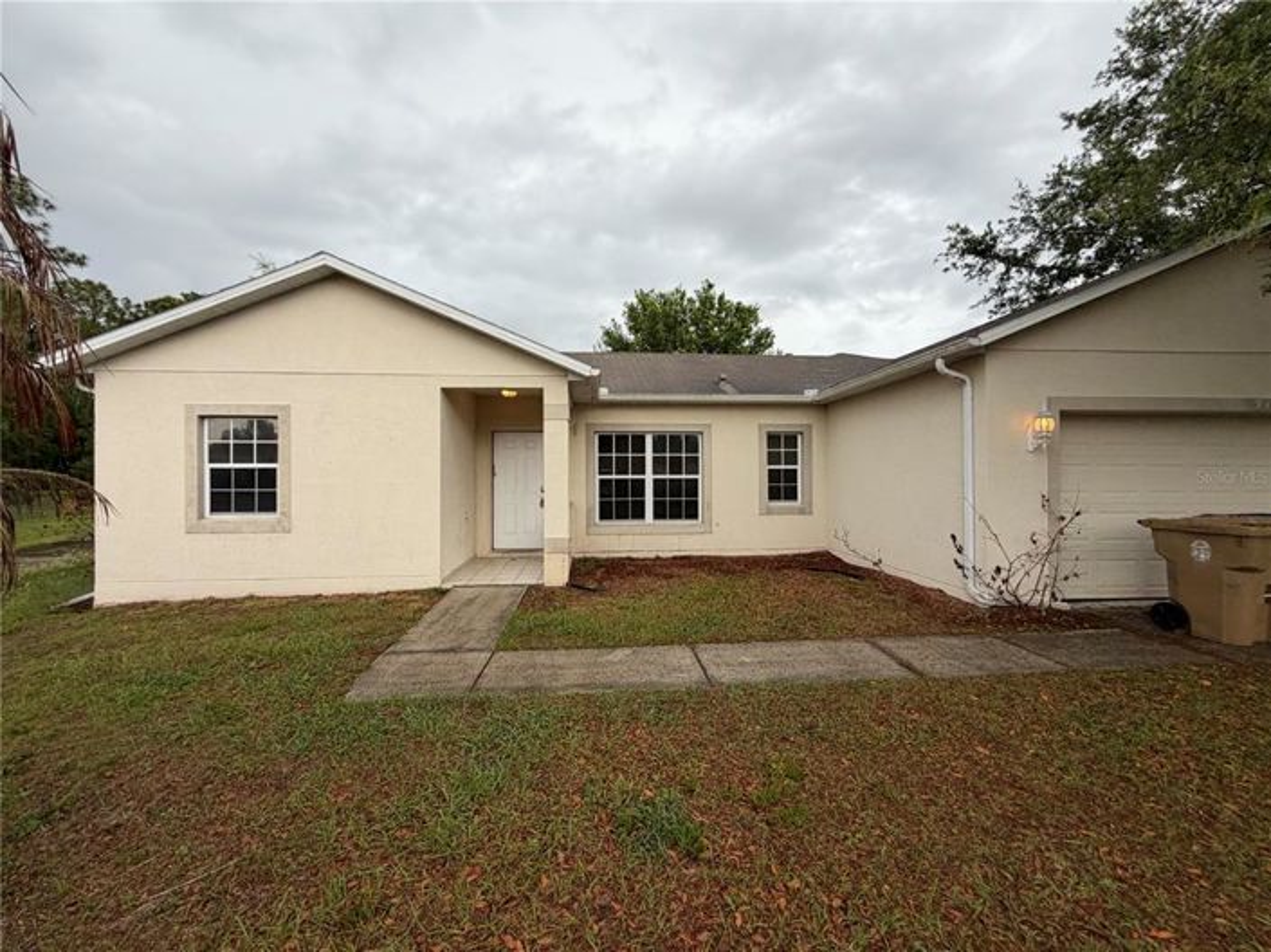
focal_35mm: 14
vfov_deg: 85.6
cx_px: 636
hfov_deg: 102.1
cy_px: 476
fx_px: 514
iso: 50
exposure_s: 1/386
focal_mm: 2.22
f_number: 2.2
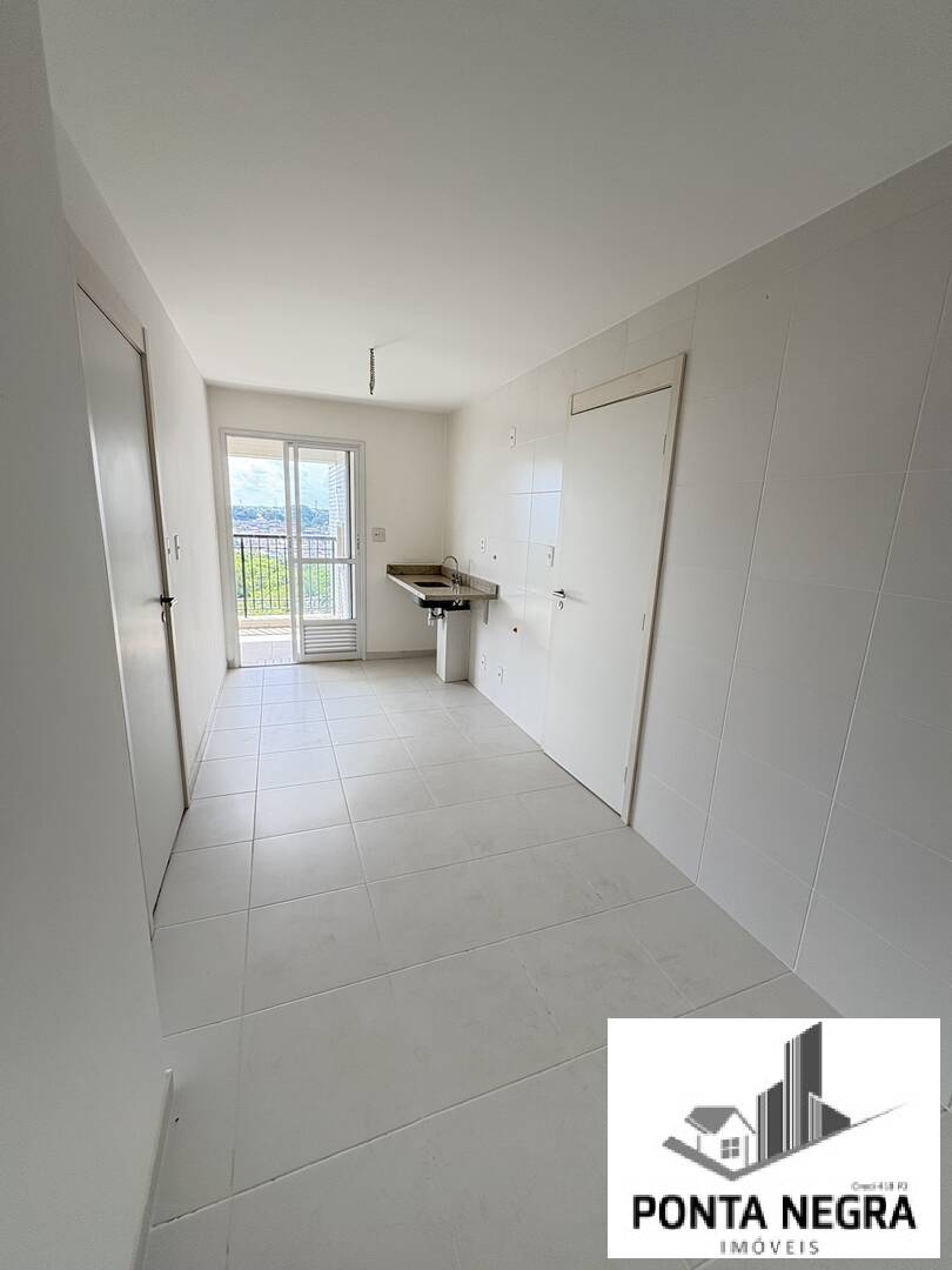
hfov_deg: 85.7
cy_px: 635
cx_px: 476
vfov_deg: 102.1
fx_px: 513
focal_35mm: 14
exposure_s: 1/134
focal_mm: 2.22
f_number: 2.2
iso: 100
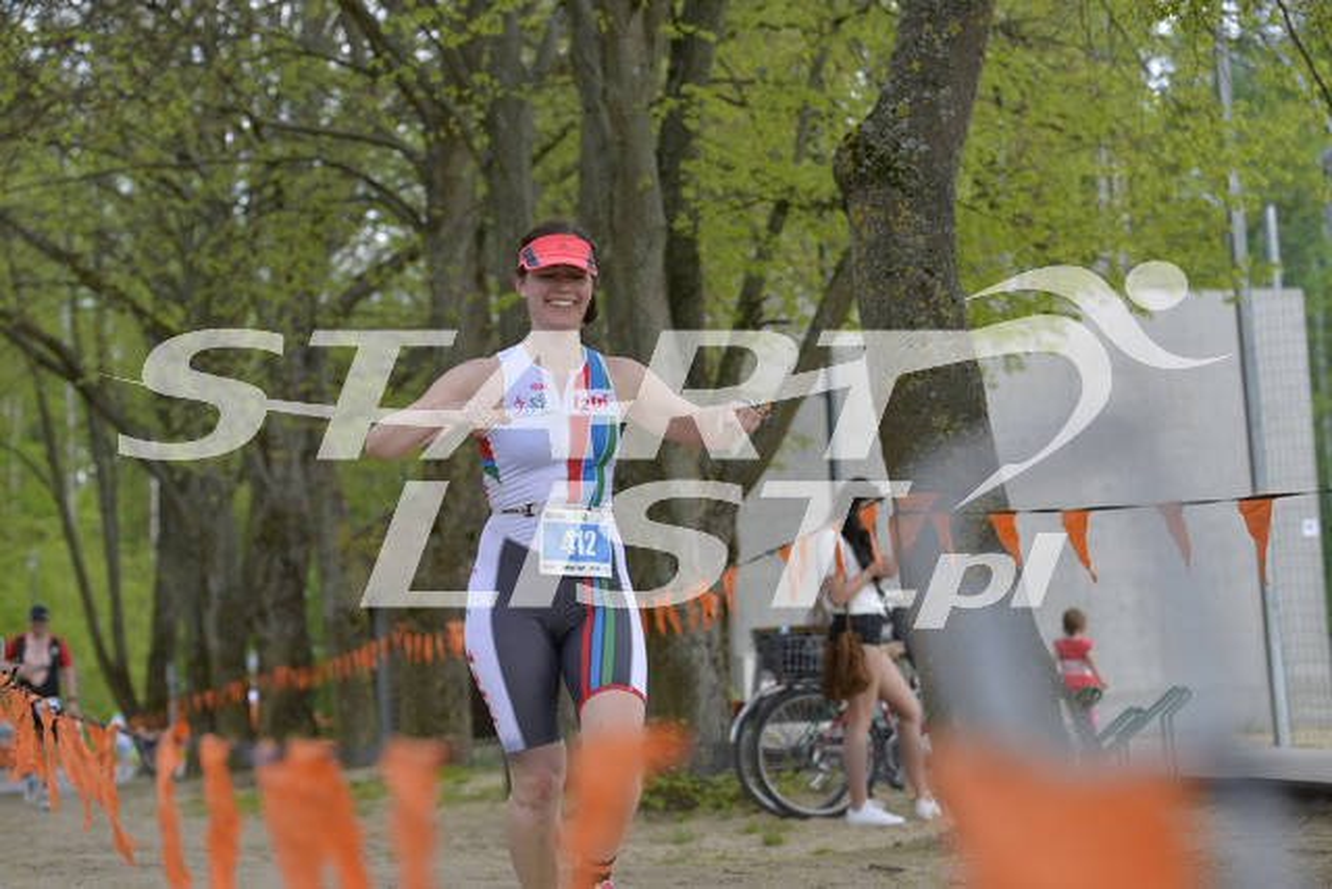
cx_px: 666
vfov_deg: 15.2
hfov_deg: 22.6
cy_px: 444
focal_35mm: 90
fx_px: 3331
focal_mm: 90
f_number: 4
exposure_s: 1/1600
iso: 400
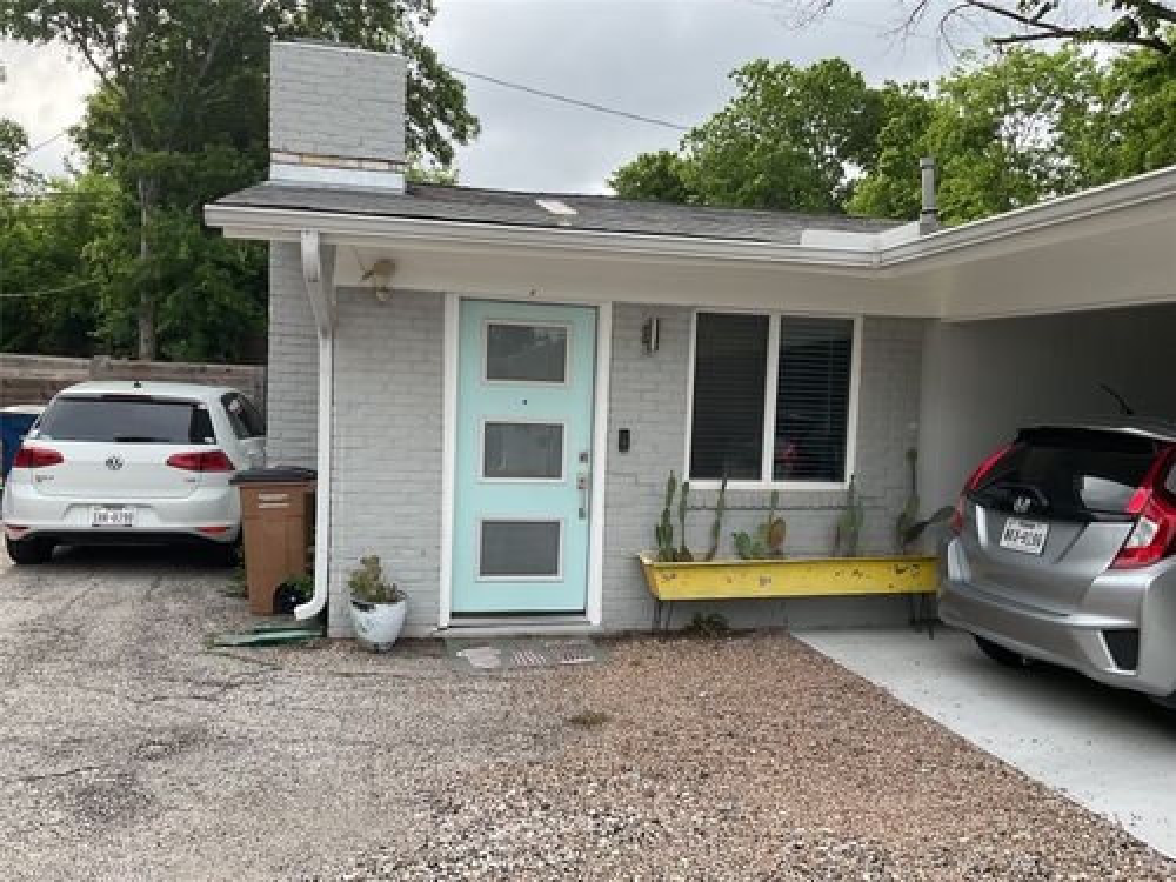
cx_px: 588
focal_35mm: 29
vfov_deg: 48.2
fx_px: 985
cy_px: 441
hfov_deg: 61.7
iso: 16
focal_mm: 3
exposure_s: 1/829
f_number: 1.8
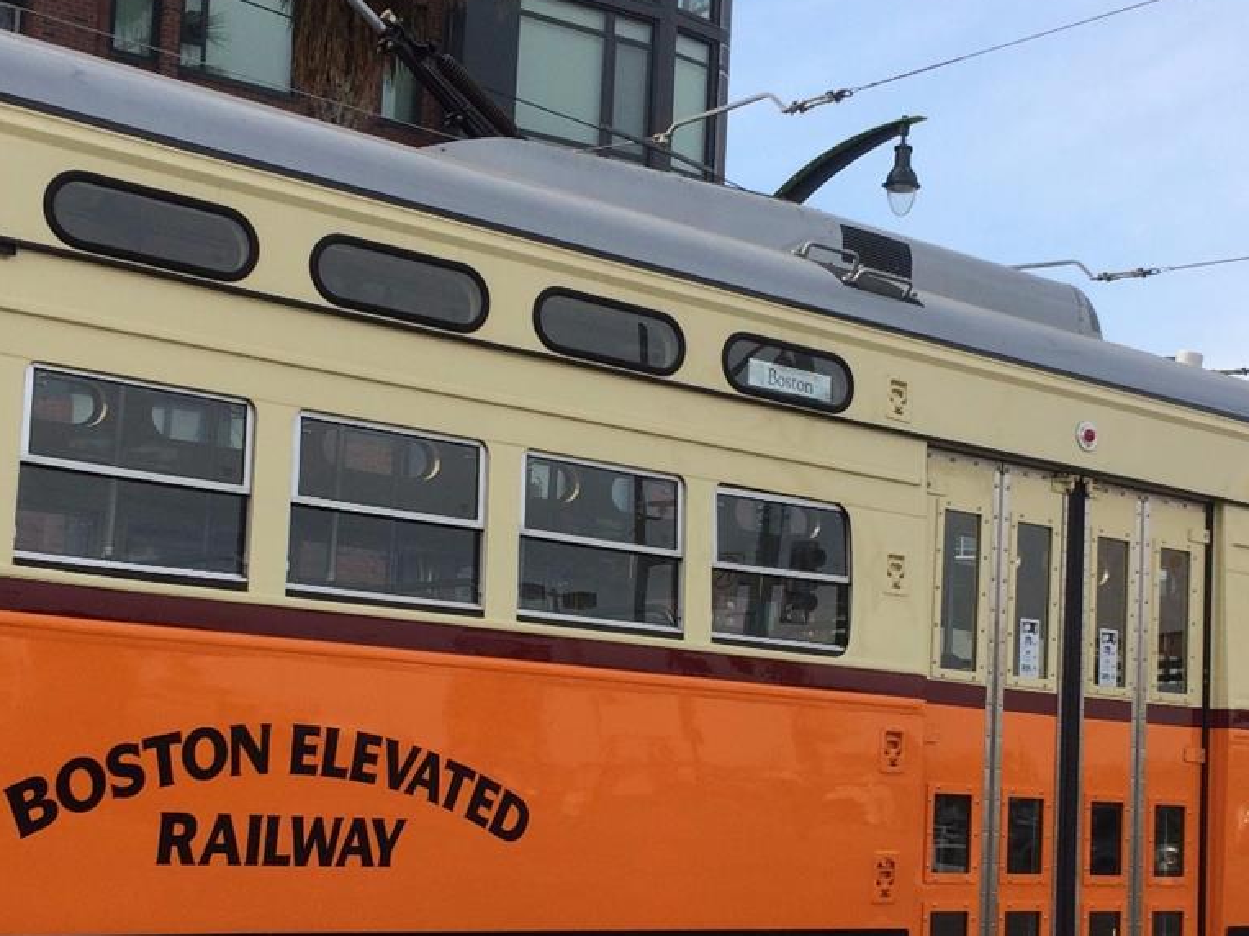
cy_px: 607
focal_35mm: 57
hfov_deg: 33.8
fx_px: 2056
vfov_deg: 25.5
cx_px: 674
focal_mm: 4.15
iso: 32
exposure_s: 1/1642
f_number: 2.2
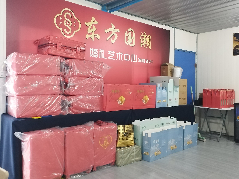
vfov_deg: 41.8
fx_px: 235
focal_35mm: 34
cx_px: 120
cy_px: 90
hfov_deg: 54.0
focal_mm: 6.24
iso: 1708
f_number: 1.8
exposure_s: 1/33.3
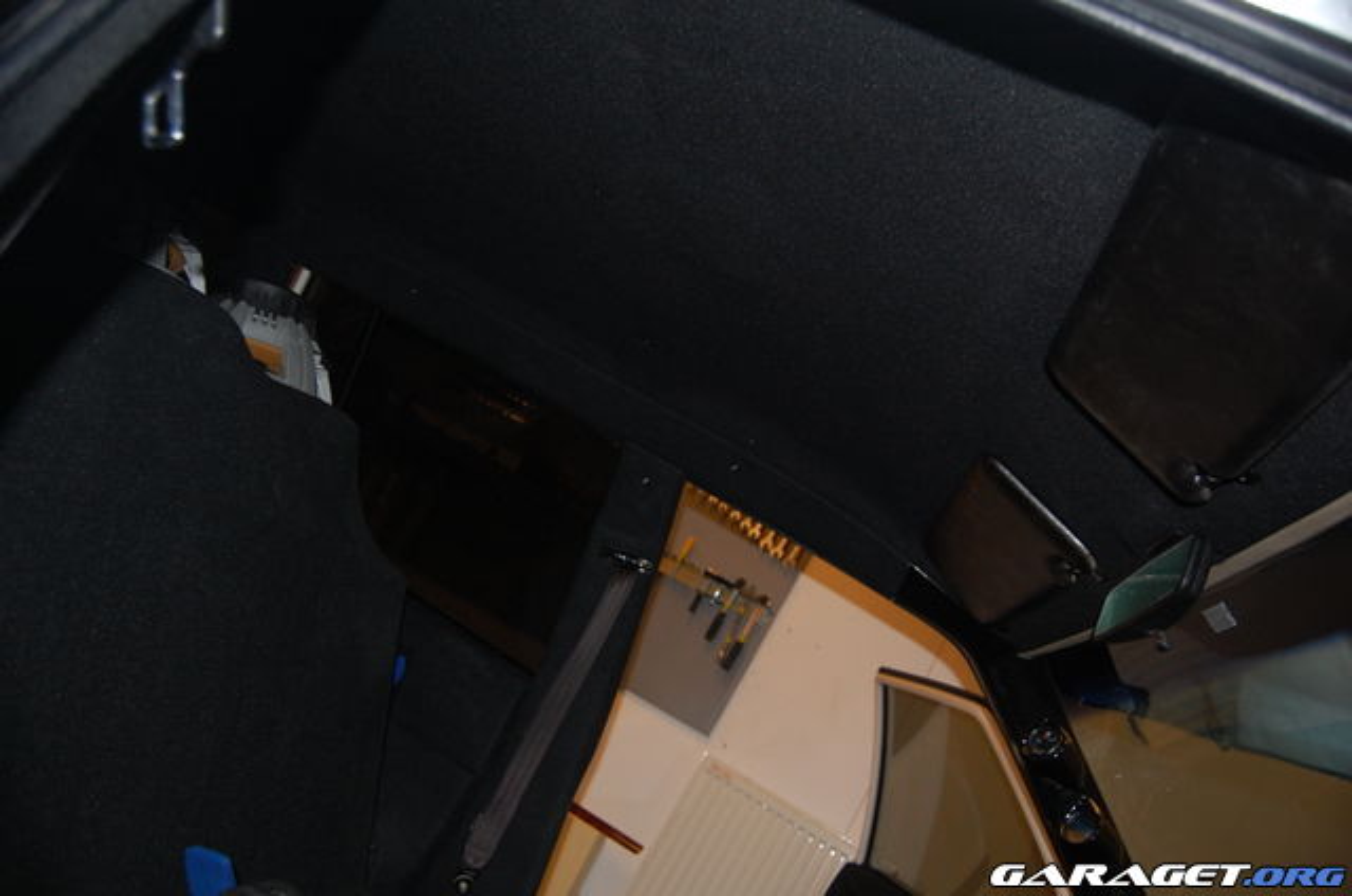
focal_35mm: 27
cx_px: 676
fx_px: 1012
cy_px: 448
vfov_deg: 47.7
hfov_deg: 67.5
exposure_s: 1/60
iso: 400
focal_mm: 18
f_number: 3.5
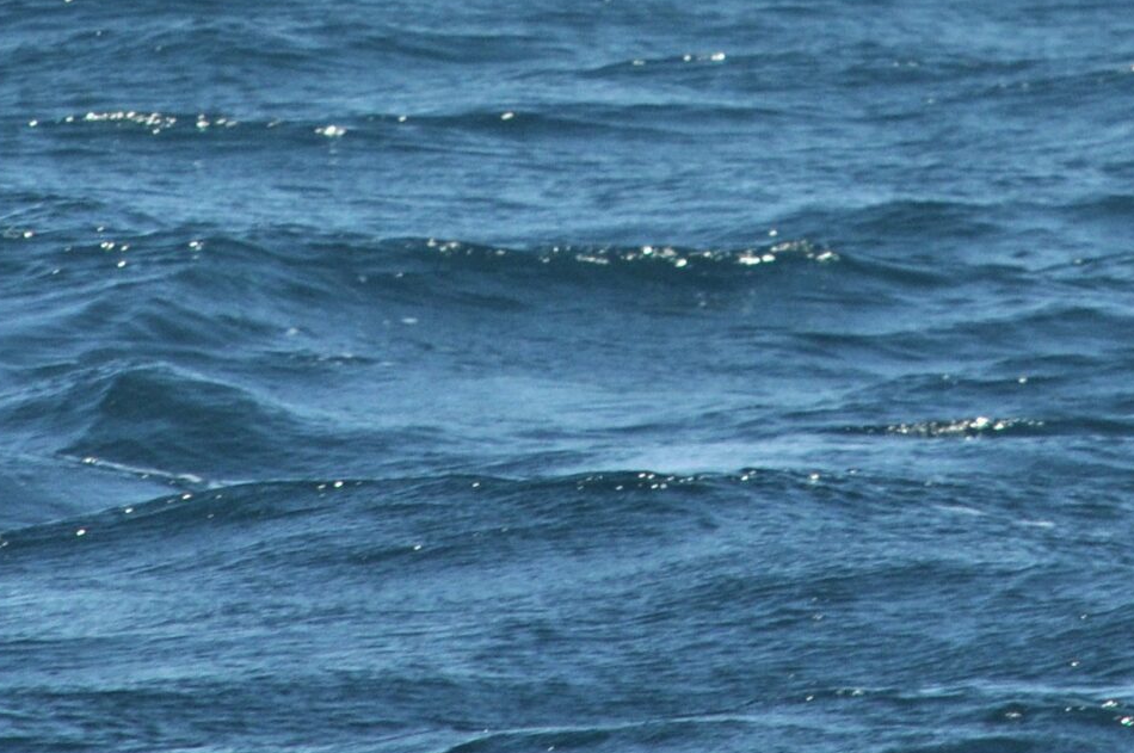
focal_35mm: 1213
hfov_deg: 1.7
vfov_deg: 1.1
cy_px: -124
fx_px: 38163
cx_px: 214
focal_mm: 300
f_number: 6.3
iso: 400
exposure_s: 1/1600
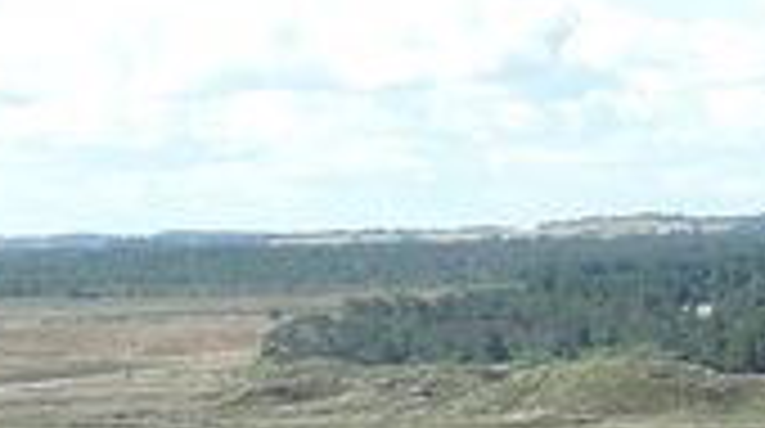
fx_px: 3747
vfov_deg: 6.3
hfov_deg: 11.4
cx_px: -176
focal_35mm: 185
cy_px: 892
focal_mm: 5.1
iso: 80
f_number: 2.8
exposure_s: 1/100
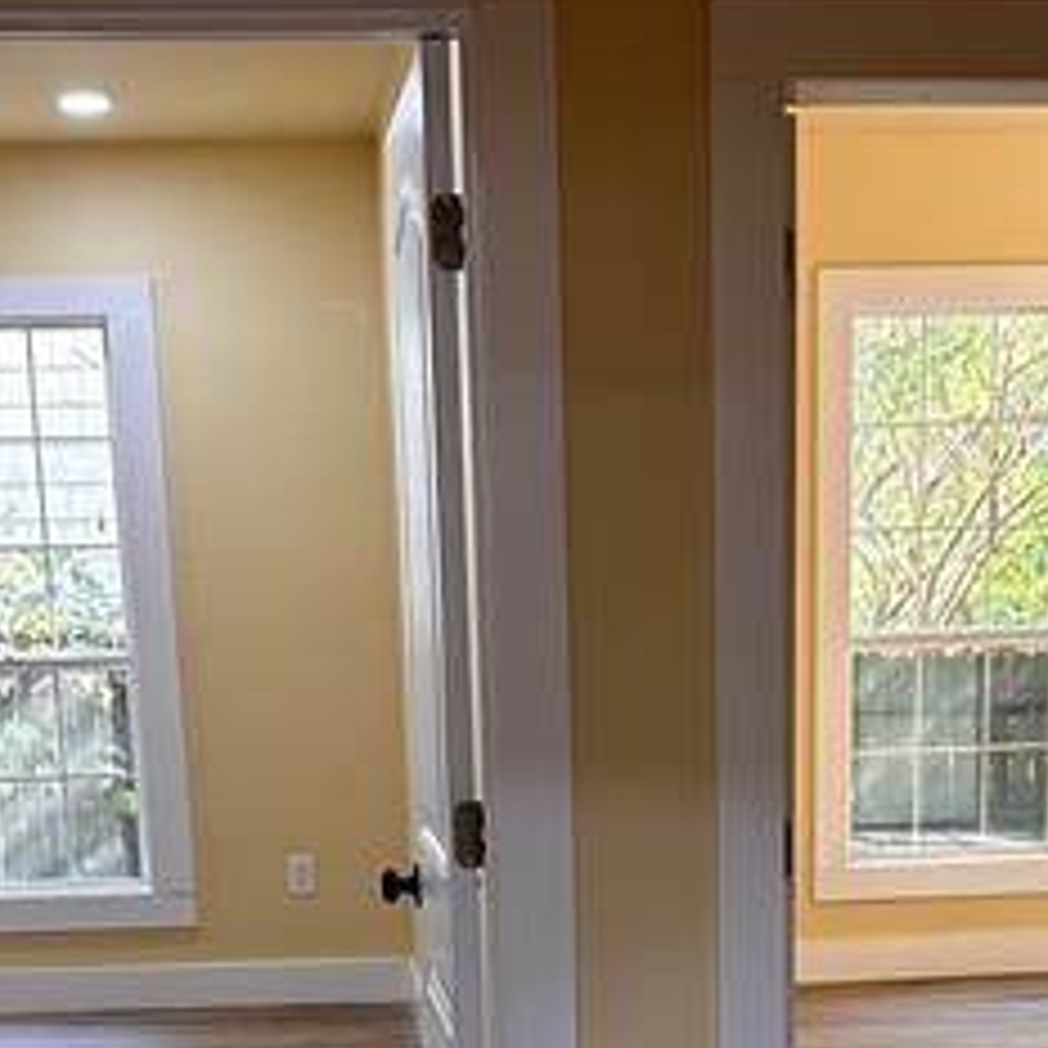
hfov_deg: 24.6
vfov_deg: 23.0
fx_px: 2398
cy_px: 1196
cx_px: 571
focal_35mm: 70
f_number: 1.78
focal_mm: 6.86
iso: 160
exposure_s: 1/120
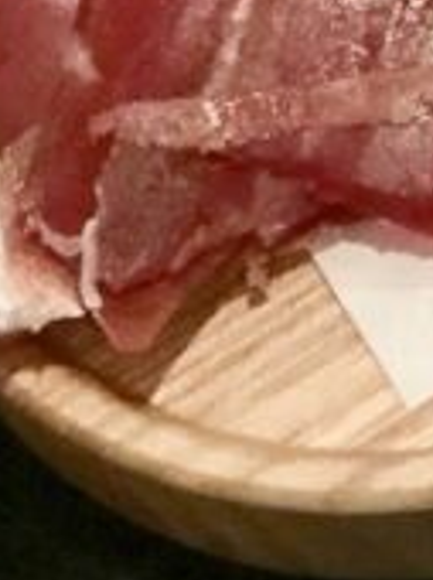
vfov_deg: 10.4
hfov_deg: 8.0
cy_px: -590
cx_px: 897
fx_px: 2926
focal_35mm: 175
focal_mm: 4.15
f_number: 2.2
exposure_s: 1/4
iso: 125
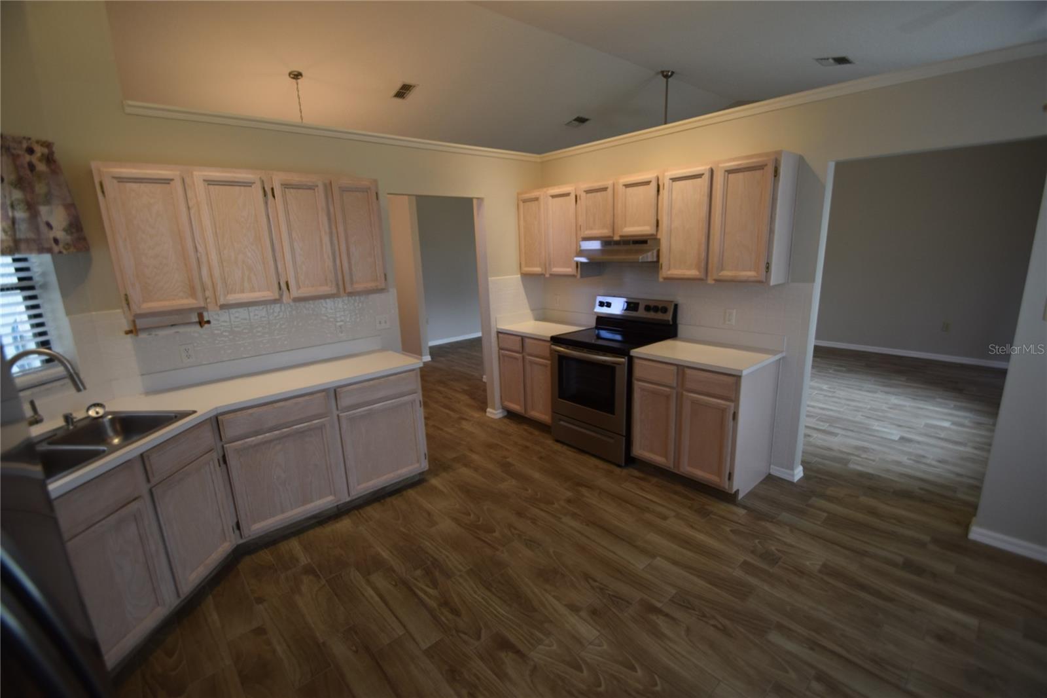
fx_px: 436
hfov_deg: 100.4
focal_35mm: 15
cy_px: 349
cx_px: 524
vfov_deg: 77.3
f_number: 4.5
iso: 400
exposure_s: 1/80
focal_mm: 10
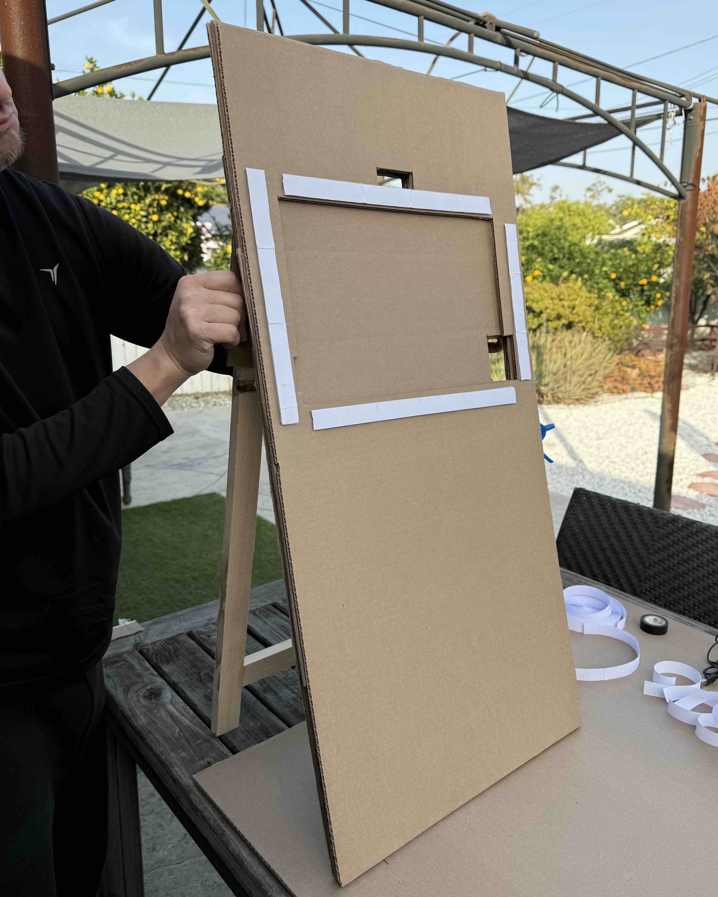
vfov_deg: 66.0
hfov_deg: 54.9
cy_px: 443
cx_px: 363
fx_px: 691
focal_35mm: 26
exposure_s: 1/1361
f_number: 1.78
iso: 80
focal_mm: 6.76
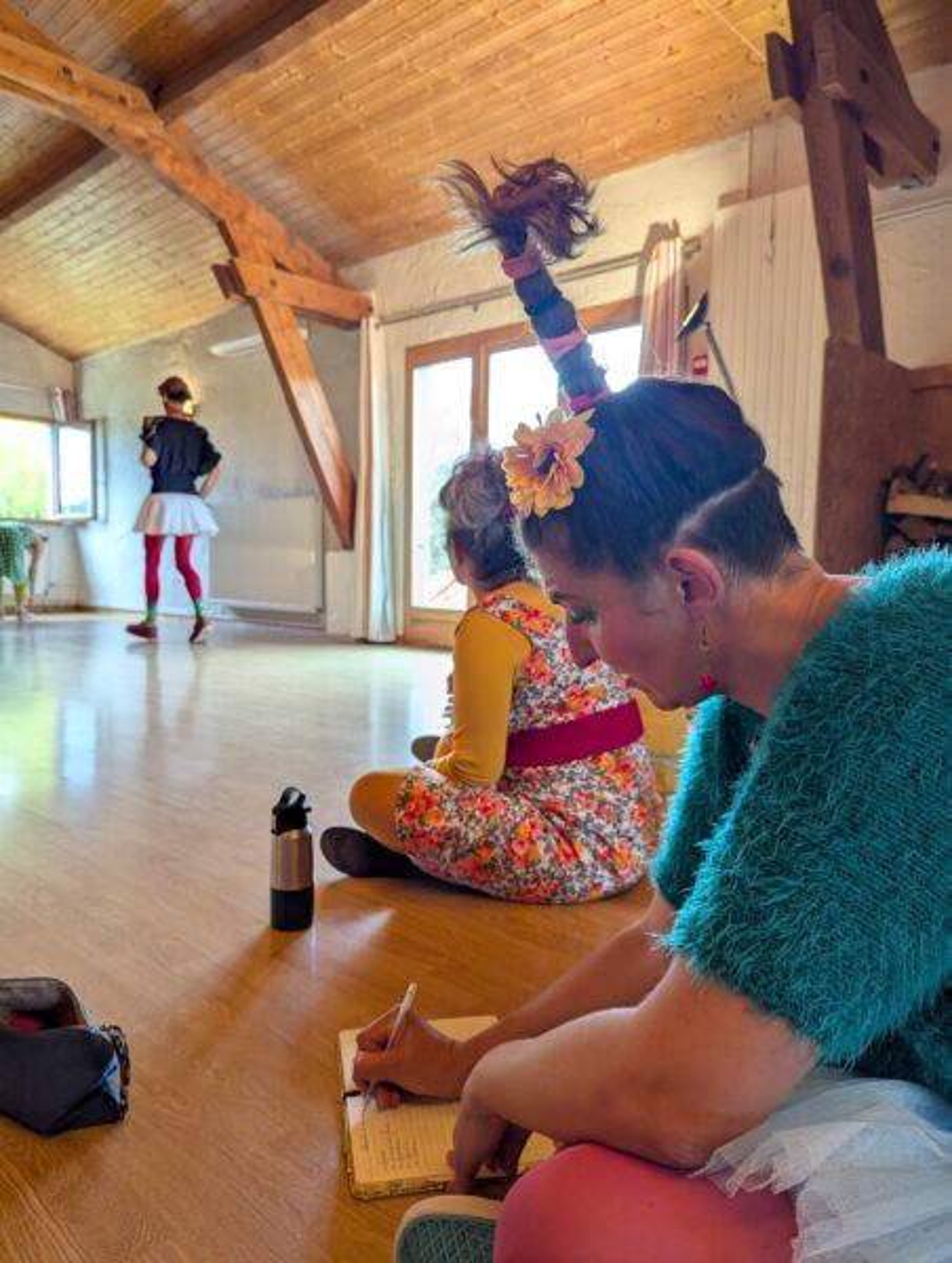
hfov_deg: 57.0
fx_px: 878
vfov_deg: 71.5
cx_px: 476
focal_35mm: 24
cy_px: 632
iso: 331
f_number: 1.85
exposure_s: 1/100
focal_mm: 6.81
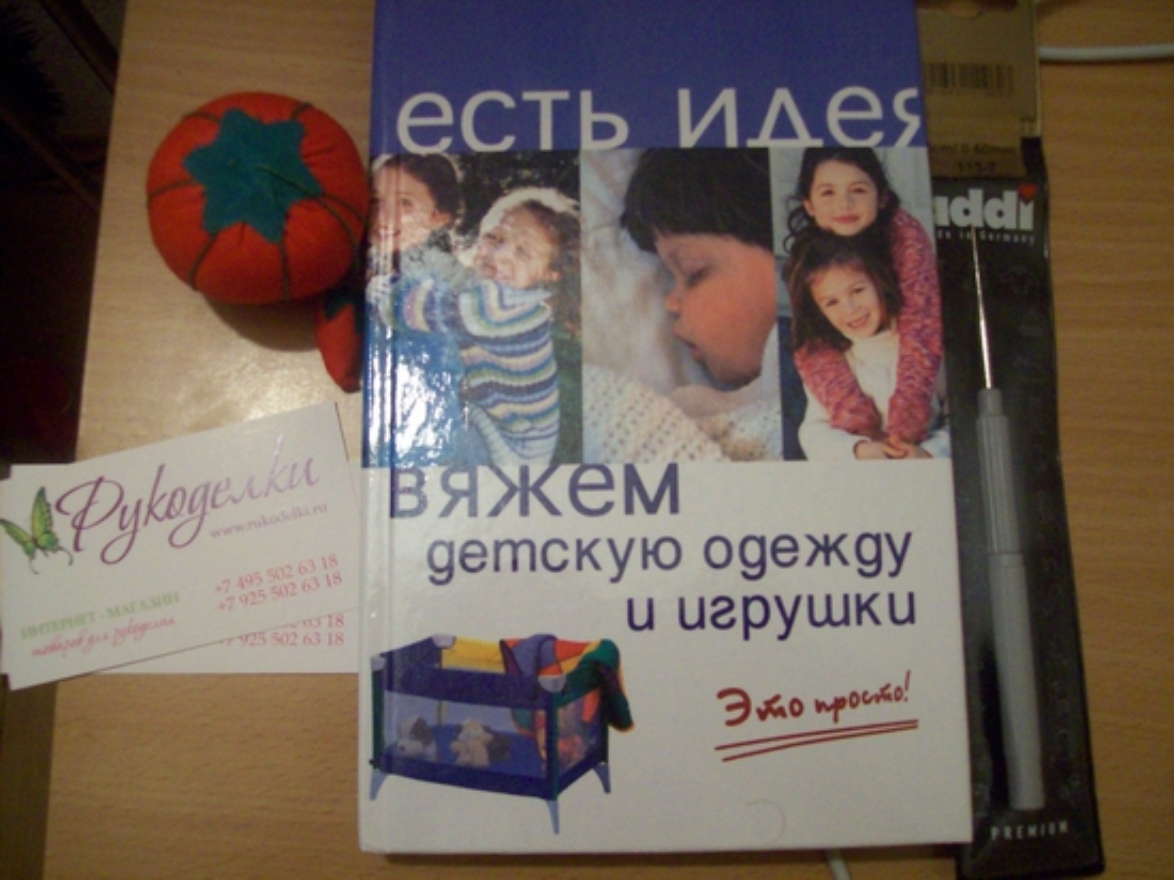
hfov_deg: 51.4
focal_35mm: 36
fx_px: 1220
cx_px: 587
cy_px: 440
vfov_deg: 39.6
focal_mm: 6
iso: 303
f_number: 2.7
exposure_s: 1/128
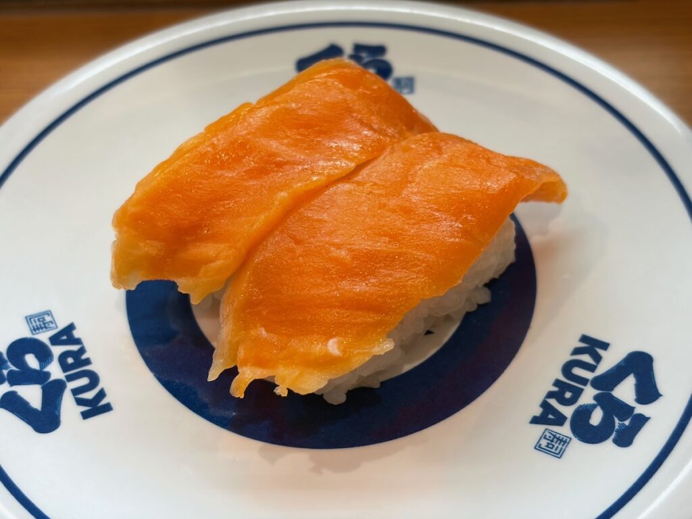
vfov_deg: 28.0
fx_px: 1040
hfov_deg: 36.8
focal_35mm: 52
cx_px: 346
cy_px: 260
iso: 32
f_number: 1.6
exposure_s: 1/121
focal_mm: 5.96
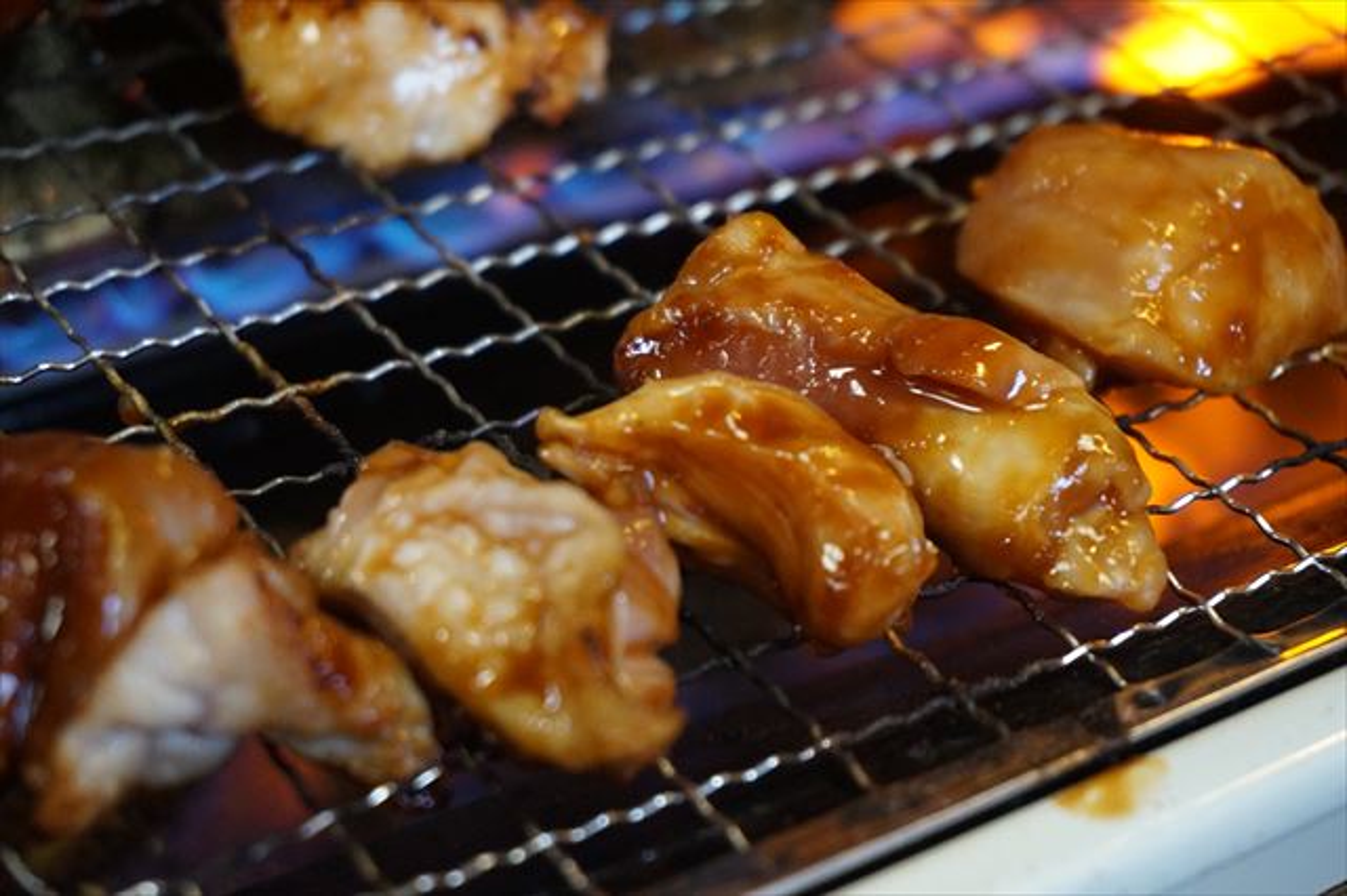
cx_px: 674
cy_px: 448
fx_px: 2805
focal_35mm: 75
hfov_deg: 27.0
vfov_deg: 18.2
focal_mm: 50
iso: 3200
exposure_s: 1/50
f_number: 5.6
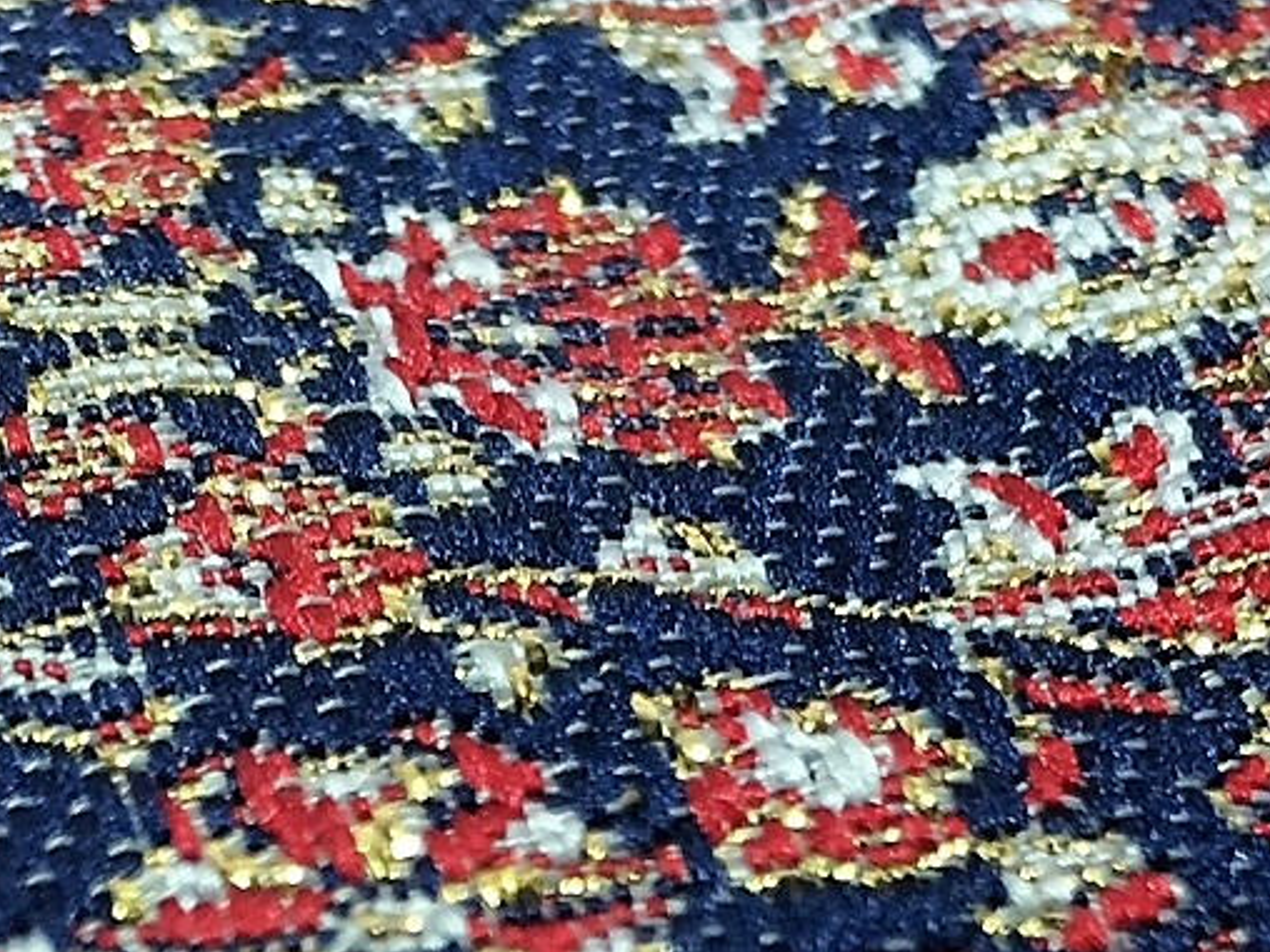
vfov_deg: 12.2
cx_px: 650
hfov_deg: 17.1
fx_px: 4219
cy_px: 1467
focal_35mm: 115
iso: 100
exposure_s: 1/30
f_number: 2.2
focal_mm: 4.15
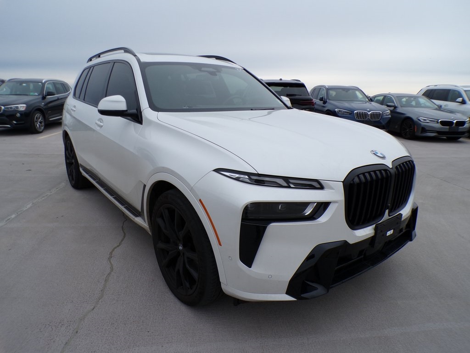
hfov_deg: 71.6
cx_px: 235
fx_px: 326
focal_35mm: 24
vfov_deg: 56.8
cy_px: 176
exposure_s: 1/340
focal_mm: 4.3
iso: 100
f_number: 4.4
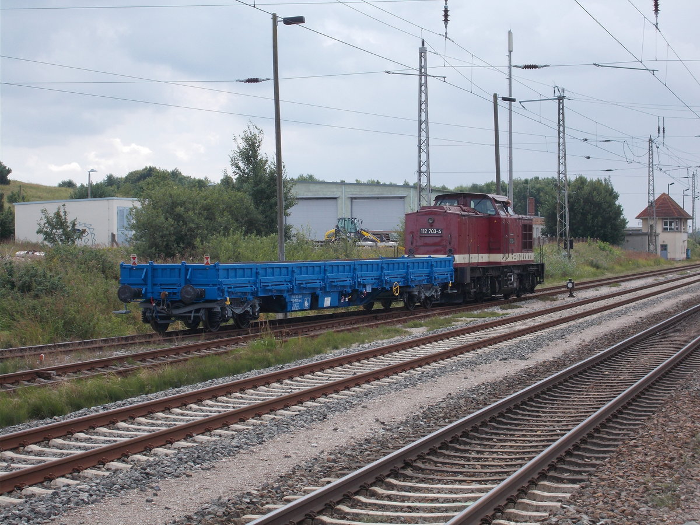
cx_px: 350
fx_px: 1739
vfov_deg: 17.2
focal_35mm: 86
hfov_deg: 22.8
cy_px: 262
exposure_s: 1/200
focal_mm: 15.4
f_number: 6.3
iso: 80
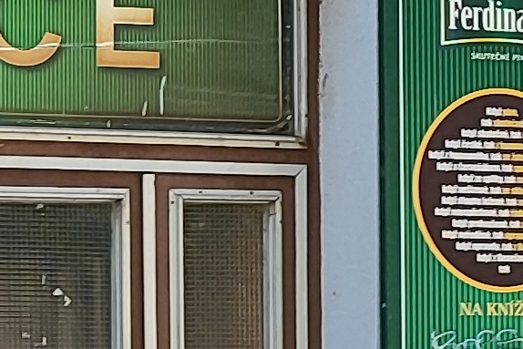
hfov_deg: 11.4
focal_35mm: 174
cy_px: 269
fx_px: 2528
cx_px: -238
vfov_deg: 7.9
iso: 50
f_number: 1.89
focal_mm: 5.89
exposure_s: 1/221
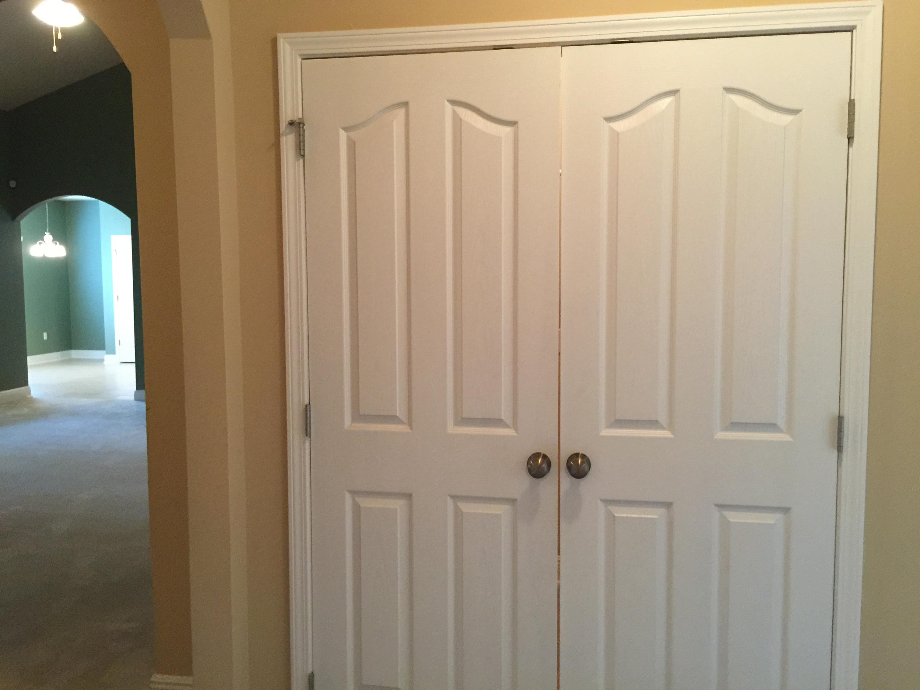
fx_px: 771
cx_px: 460
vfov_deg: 48.2
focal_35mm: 29
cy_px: 345
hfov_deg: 61.7
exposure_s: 1/15
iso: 125
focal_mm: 4.15
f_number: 2.2
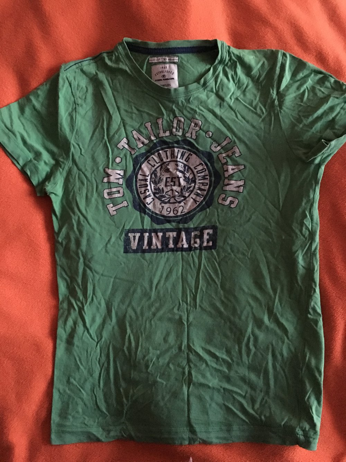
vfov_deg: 61.7
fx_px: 386
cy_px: 231
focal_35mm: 29
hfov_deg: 48.2
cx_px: 173
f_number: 2.2
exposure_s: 1/17
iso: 800
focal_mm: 4.15
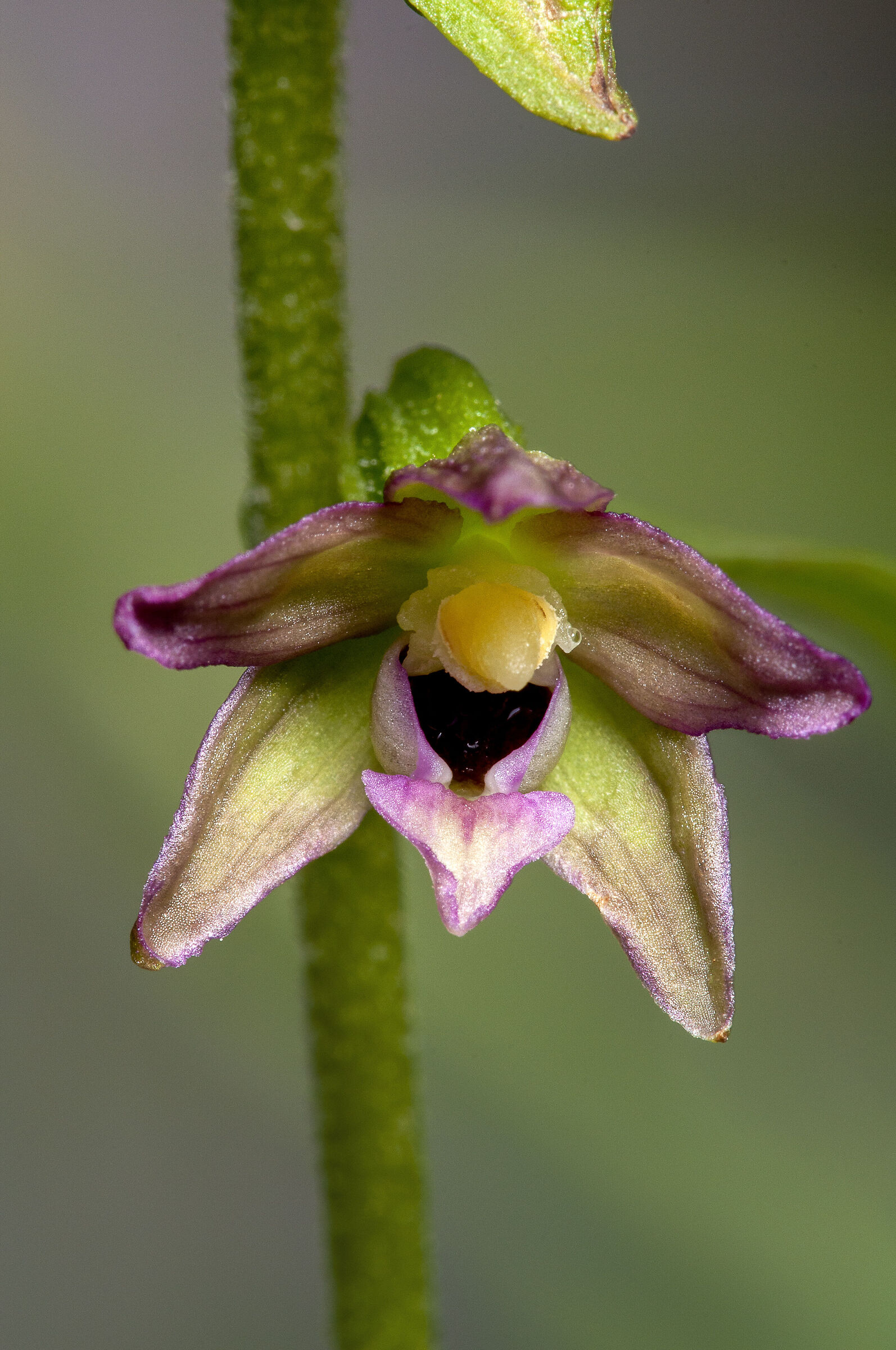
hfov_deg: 6.1
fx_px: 8421
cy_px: 675
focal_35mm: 225
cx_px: 448
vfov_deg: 9.2
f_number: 25
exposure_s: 1/60
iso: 200
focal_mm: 150
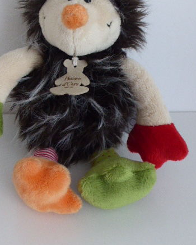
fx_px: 290
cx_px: 76
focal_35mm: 40
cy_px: 71
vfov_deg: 44.7
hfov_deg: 37.2
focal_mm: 4.8
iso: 400
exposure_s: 1/20
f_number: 3.4
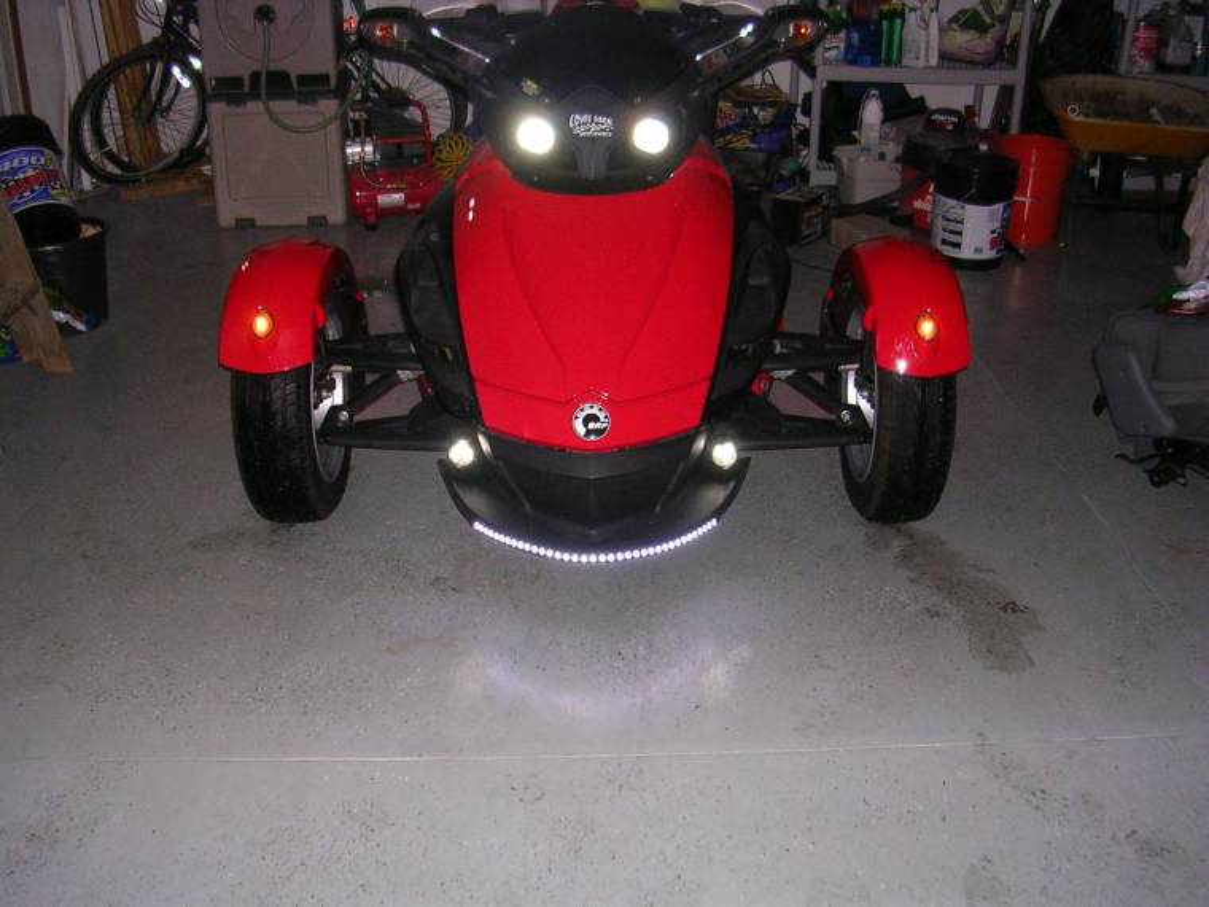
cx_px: 604
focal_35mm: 38
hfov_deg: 49.0
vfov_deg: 37.7
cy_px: 454
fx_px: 1327
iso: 103
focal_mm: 5.8
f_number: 2.8
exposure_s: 1/60.1
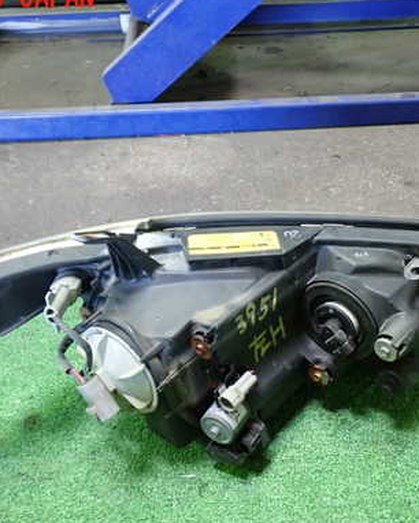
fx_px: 712
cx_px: 256
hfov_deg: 32.6
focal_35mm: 46
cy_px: 289
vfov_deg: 40.3
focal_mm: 5.4
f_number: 2.3
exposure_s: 1/30
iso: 320
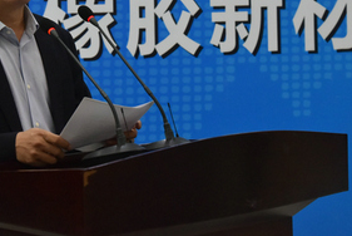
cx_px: 138
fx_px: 1243
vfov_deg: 10.7
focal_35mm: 127
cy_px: 12
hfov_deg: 16.1
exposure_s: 1/125
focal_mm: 65
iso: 2000
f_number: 5.6
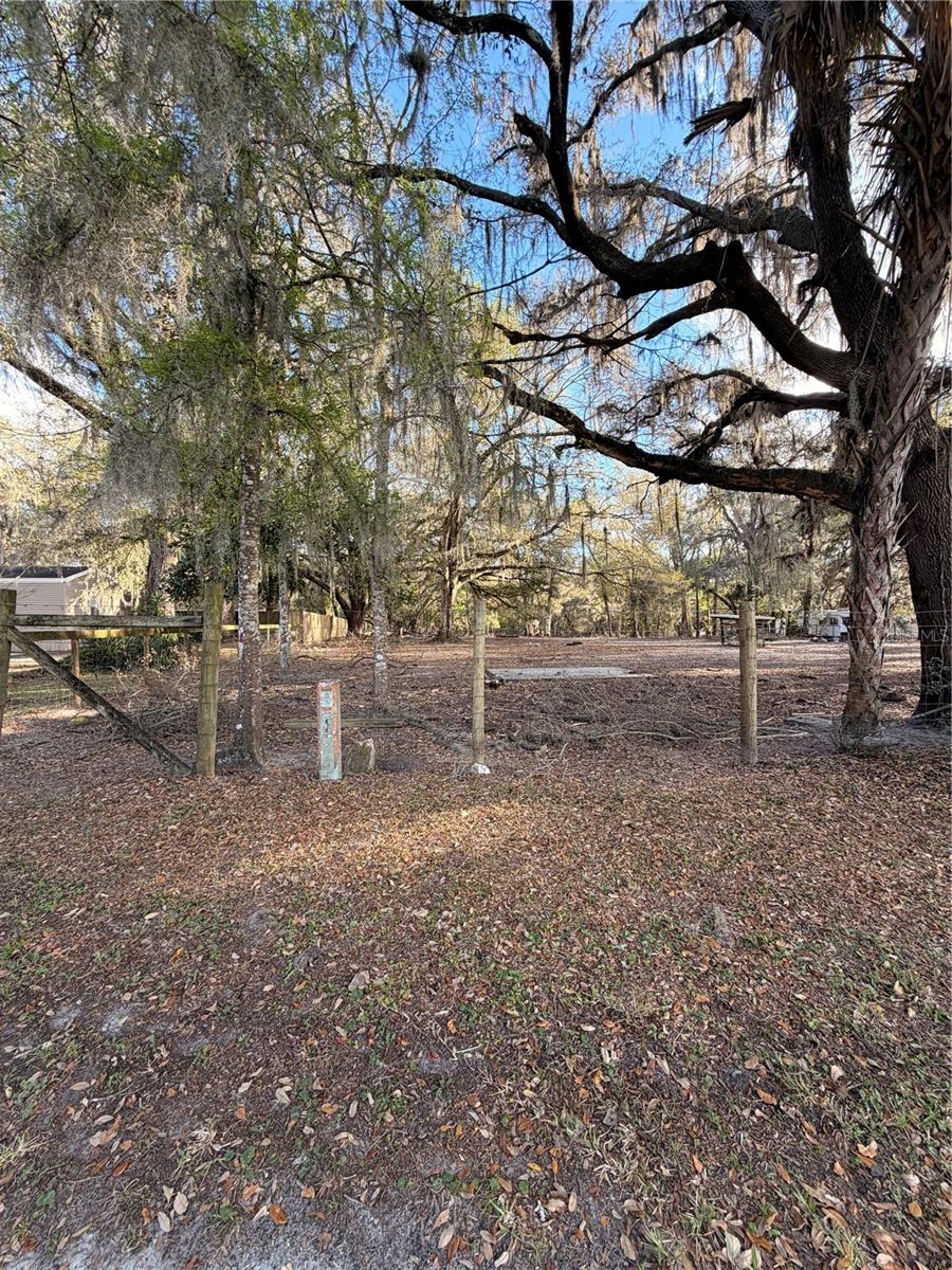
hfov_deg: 85.7
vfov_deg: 102.1
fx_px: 513
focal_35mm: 14
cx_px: 476
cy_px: 635
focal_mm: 2.22
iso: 50
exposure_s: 1/121
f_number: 2.2
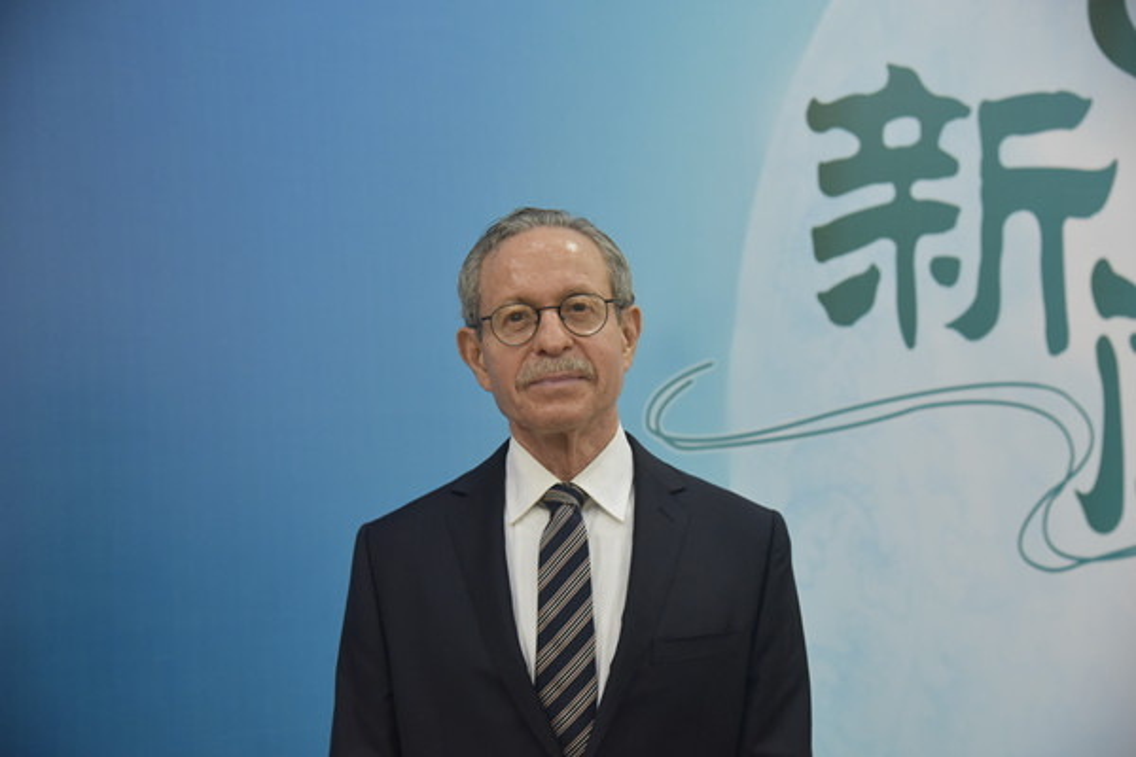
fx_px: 2051
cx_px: 568
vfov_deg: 20.9
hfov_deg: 31.0
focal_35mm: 65
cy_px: 378
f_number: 5
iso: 5000
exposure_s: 1/100
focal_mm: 65
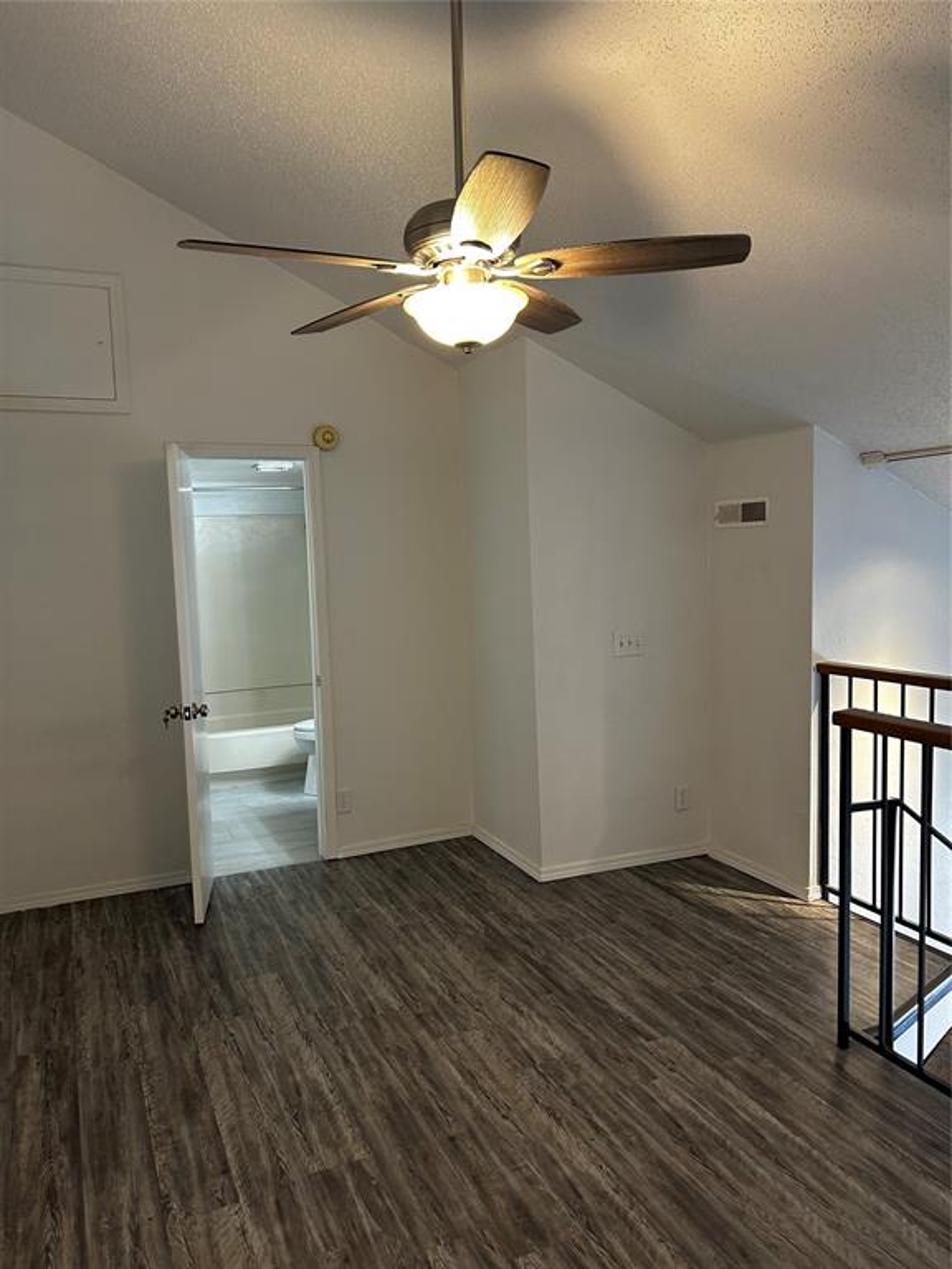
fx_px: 953
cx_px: 476
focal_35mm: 26
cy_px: 634
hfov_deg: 53.1
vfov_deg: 67.3
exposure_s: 1/60
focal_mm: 5.7
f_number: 1.5
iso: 125
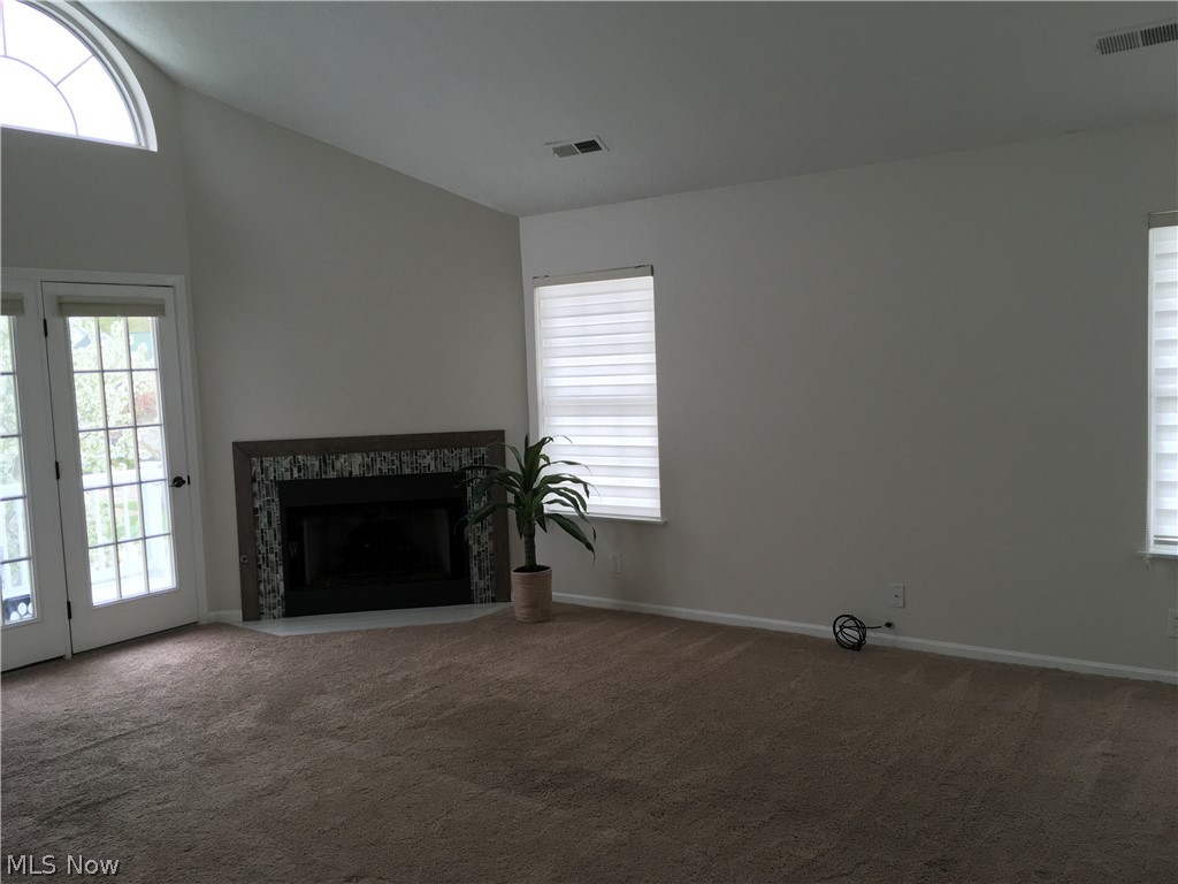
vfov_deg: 48.2
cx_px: 589
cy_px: 442
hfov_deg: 61.7
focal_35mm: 29
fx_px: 987
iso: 40
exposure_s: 1/120
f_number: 2.2
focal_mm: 4.15
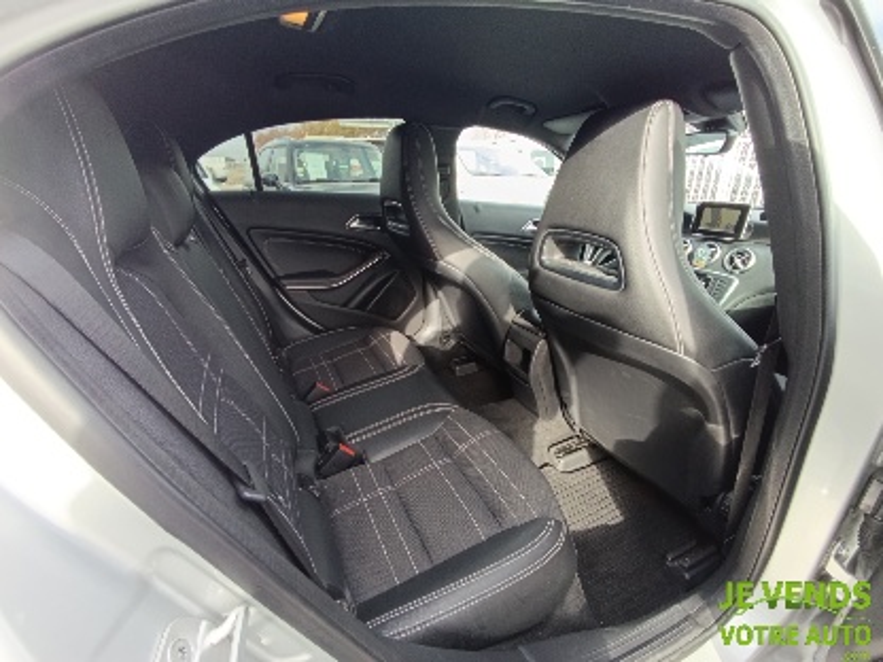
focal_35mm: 16
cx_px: 442
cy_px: 331
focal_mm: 1.65
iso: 125
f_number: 2.2
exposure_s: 1/100
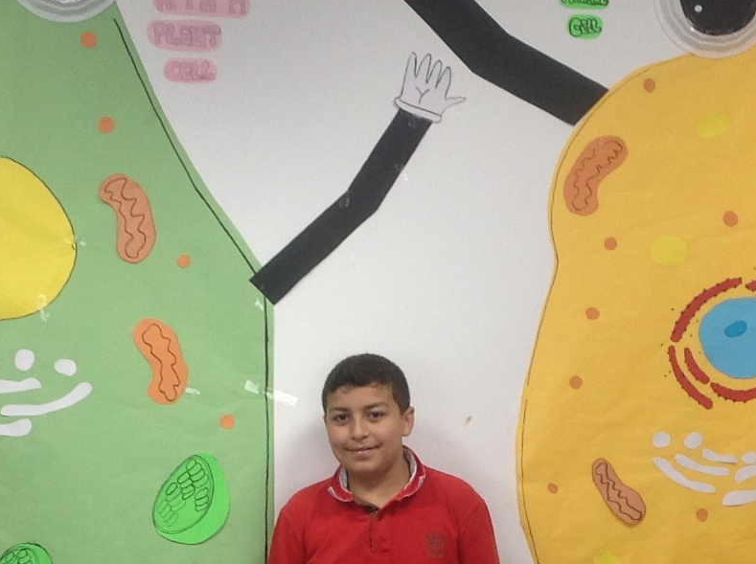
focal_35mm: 115
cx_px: 393
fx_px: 2507
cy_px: 549
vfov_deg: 12.7
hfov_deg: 17.1
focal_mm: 4.28
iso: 50
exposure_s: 1/20
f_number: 2.4
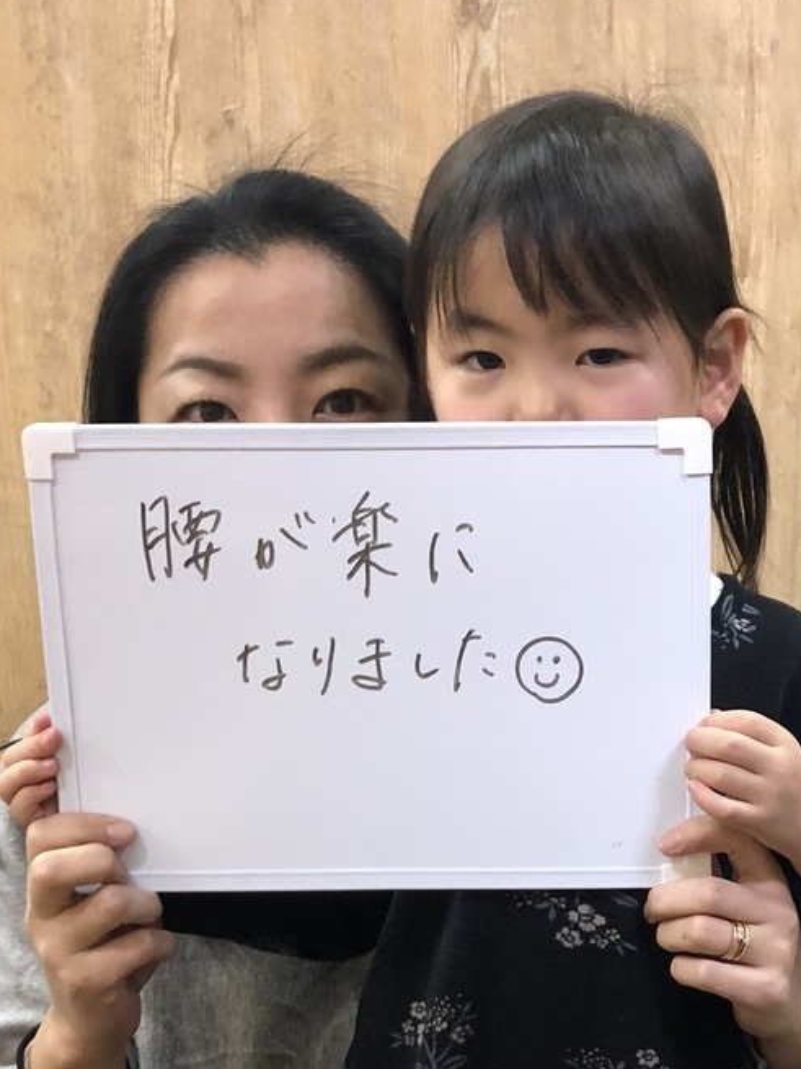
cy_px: 1031
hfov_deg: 20.0
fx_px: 2253
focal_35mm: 73
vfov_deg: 25.5
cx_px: 636
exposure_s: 1/17
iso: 64
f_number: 1.8
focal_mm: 3.99
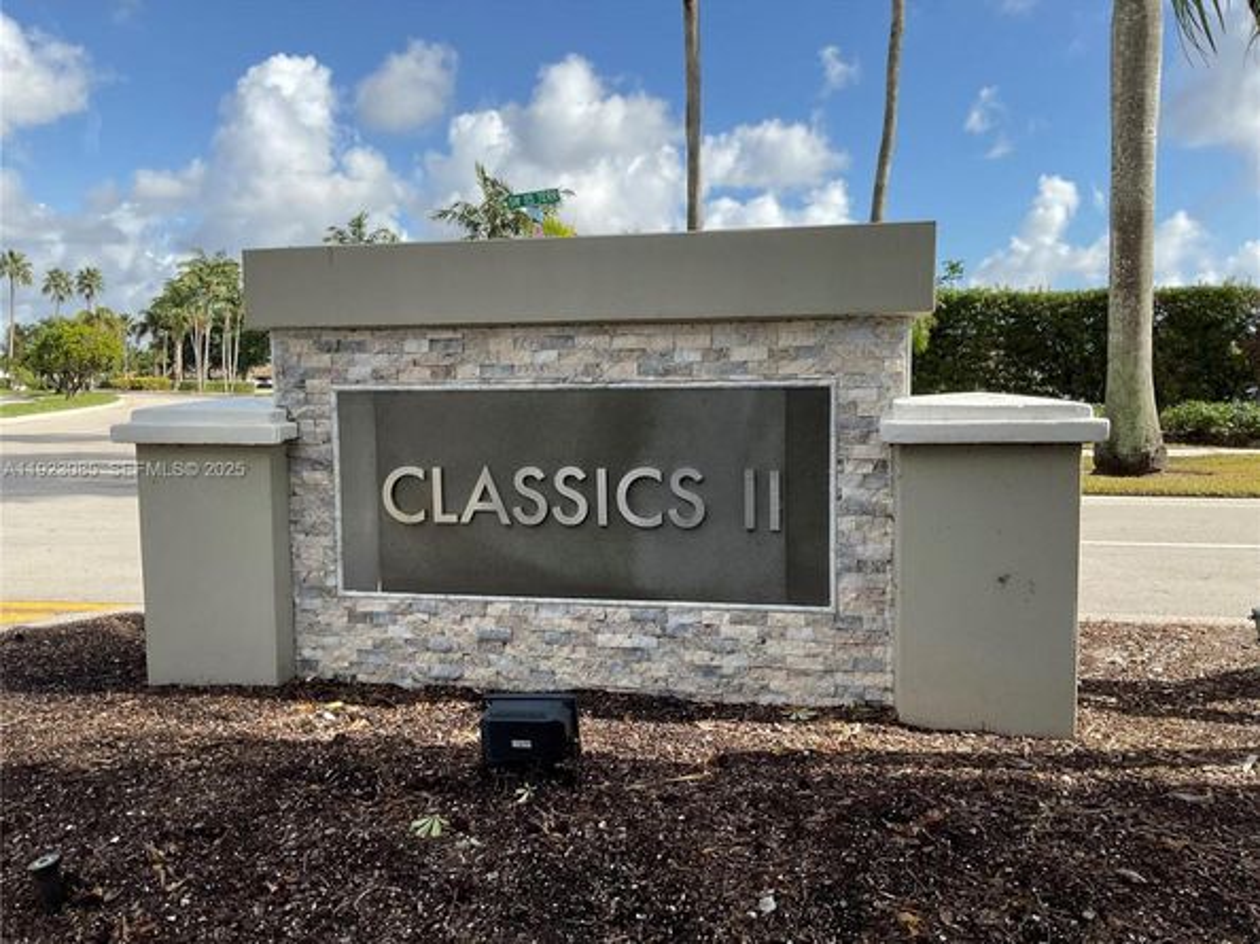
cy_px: 472
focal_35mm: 29
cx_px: 630
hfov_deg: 61.7
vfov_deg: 48.2
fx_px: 1055
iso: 16
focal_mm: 3
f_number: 1.8
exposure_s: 1/1221
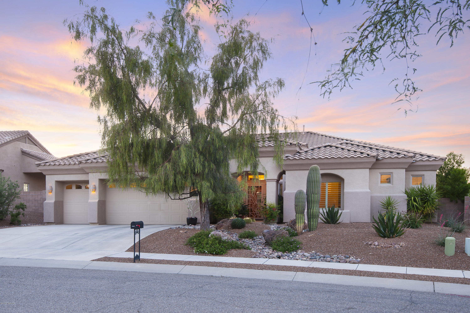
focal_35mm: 31
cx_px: 235
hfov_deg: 60.3
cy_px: 156
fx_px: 404
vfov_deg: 42.3
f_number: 10
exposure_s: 1/2.5
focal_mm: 31
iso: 200
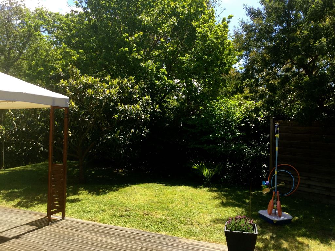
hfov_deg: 58.4
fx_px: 300
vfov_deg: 45.4
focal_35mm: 31
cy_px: 126
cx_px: 168
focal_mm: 3.3
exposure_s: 1/525
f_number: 2.4
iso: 25
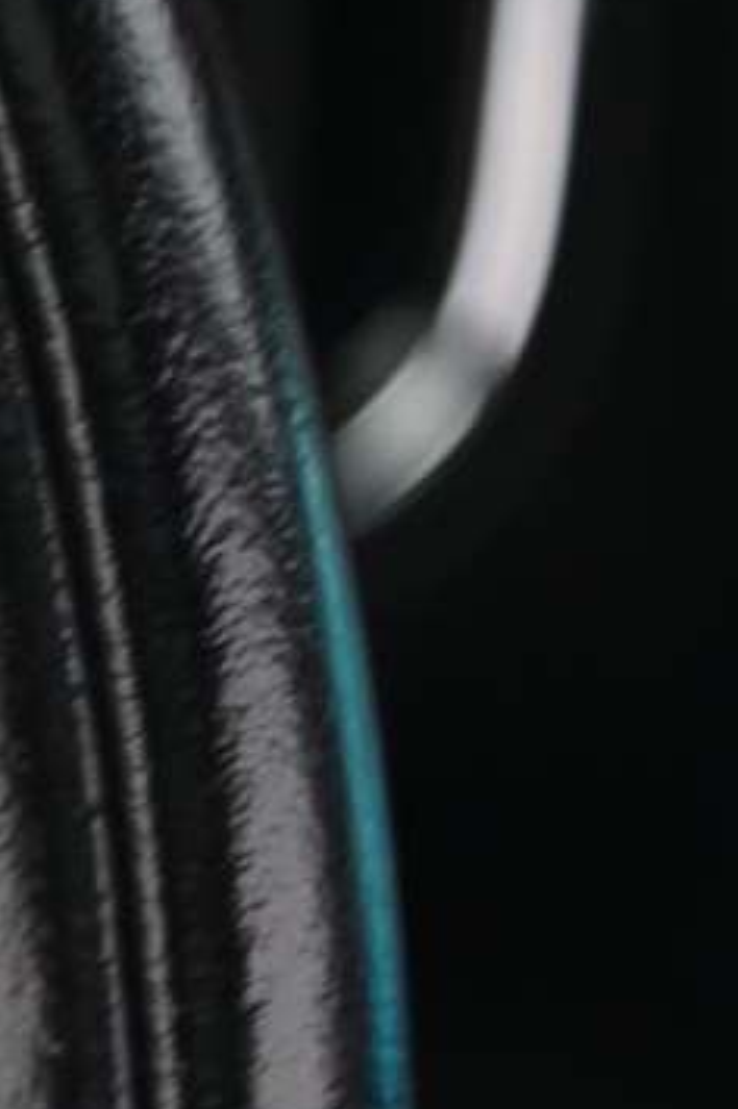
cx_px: -1367
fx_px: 16913
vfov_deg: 3.7
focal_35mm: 549
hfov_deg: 2.5
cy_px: 1590
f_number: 4
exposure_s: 1/13
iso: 2000
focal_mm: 120
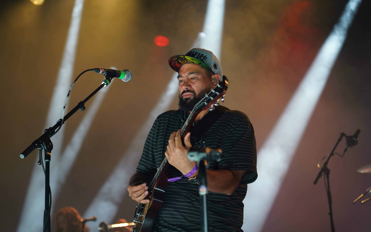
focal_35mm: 86
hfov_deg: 24.1
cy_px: 116
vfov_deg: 15.2
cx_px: 185
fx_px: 870
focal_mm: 84
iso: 2500
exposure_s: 1/160
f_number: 4
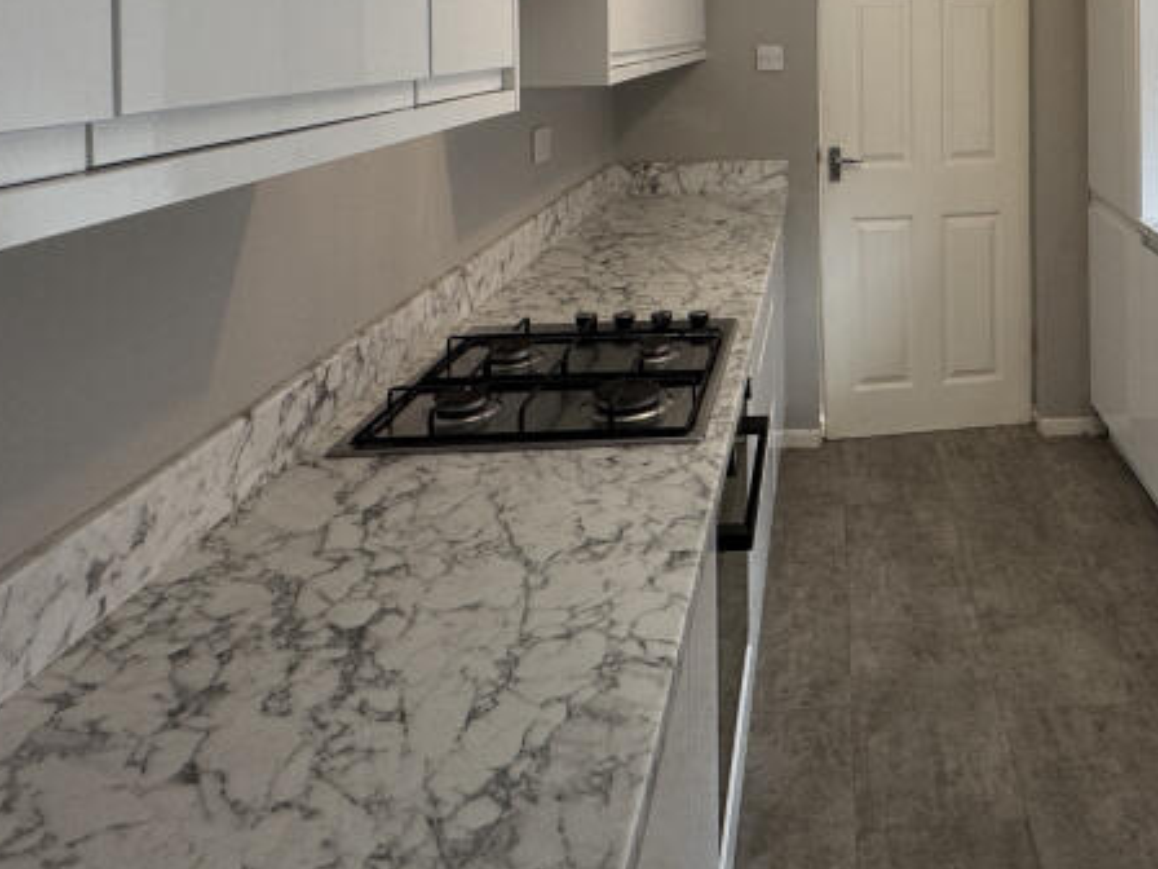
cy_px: 28
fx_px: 1070
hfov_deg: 53.4
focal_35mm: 32
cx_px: 912
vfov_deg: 39.6
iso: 125
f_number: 2.2
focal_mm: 2.22
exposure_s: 1/99
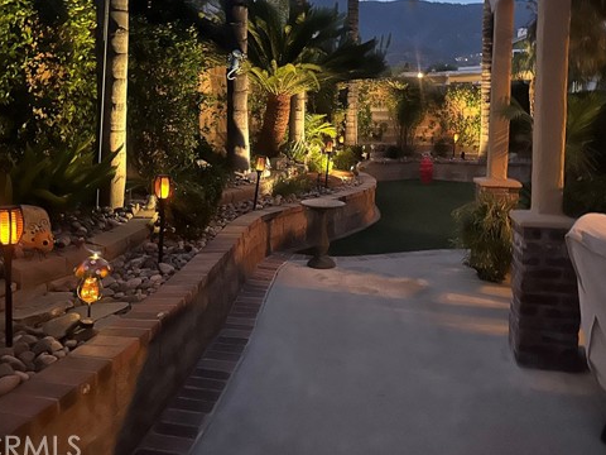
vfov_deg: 43.7
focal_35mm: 32
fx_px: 560
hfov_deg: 56.8
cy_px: 162
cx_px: 288
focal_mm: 6.86
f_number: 1.78
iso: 1600
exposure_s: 1/25
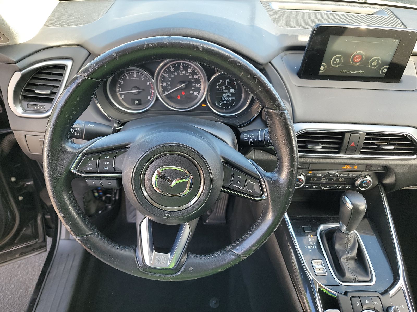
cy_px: 156
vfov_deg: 56.8
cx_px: 208
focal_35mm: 24
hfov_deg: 71.6
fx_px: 289
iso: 81
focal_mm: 6.7
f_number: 1.8
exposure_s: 1/59
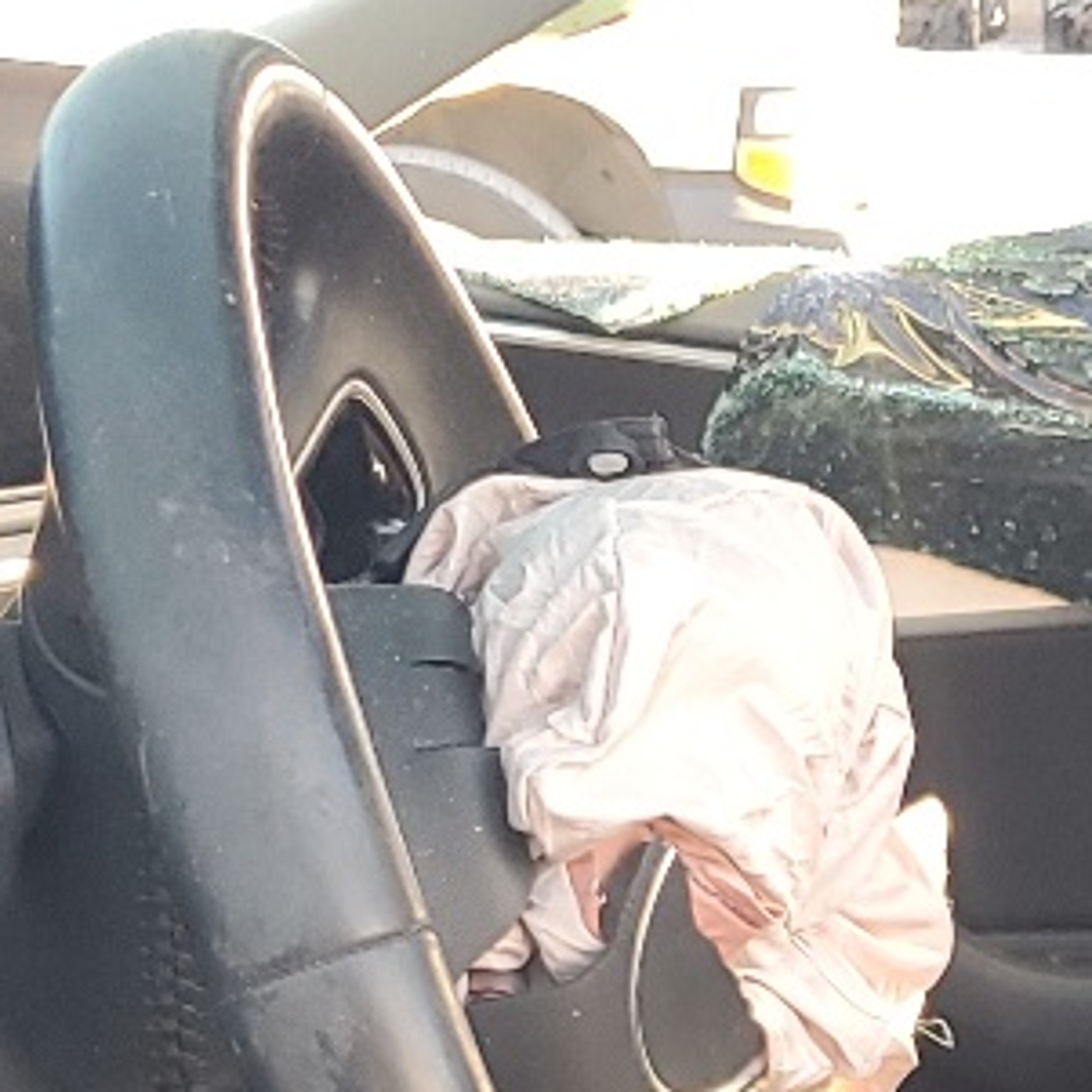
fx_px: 4354
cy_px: 1701
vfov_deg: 13.4
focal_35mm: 122
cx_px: 1215
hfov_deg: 14.0
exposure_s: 1/120
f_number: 1.5
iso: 71
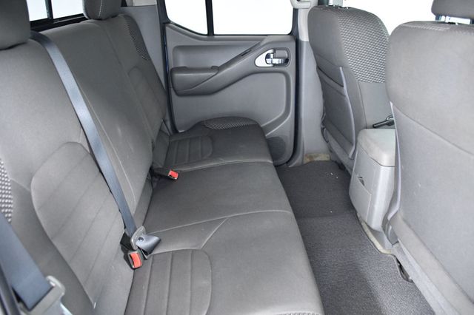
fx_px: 355
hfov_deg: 67.4
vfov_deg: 47.9
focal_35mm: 27
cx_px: 237
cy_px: 158
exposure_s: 1/30
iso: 2500
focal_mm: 18
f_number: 3.5
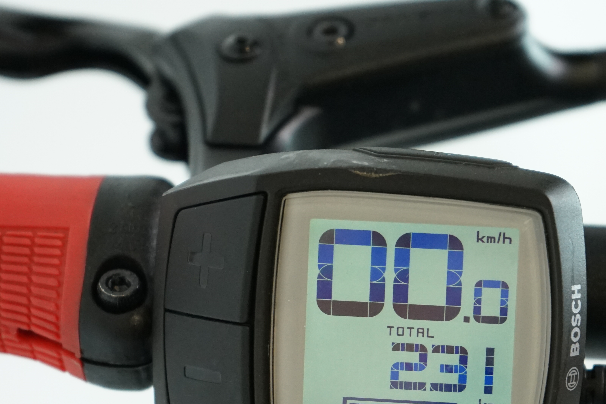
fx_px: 2053
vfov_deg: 11.2
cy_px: 346
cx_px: 401
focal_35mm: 122
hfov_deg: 16.8
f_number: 5.6
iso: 2000
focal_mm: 65
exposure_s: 1/200
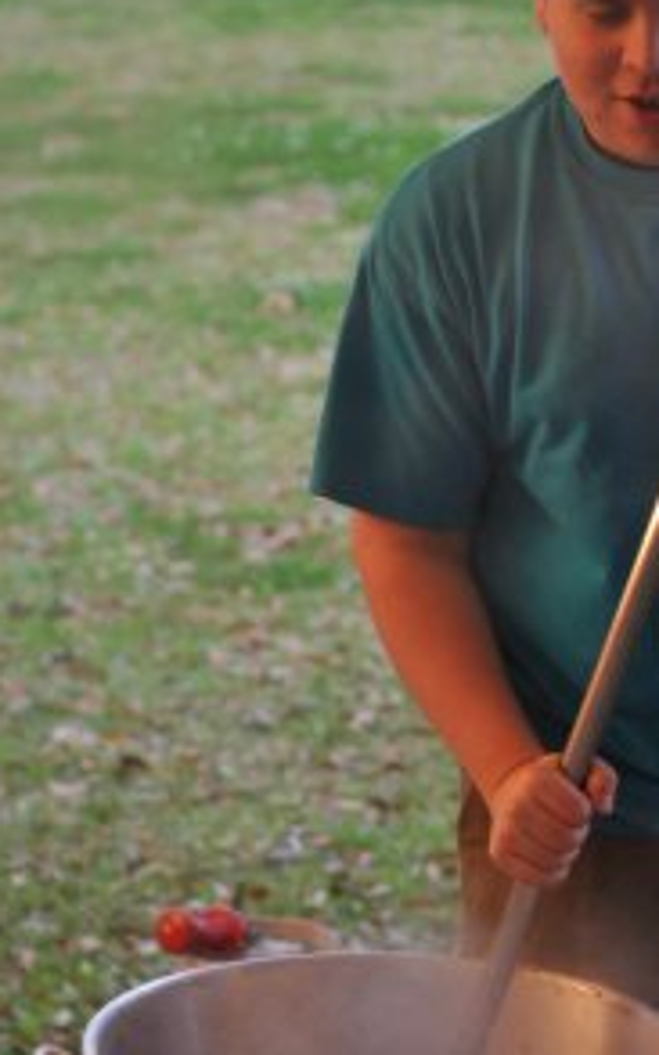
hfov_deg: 10.9
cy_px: 522
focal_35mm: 119
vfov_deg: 17.5
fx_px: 3421
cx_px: 571
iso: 640
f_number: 2.8
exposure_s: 1/60
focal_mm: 38
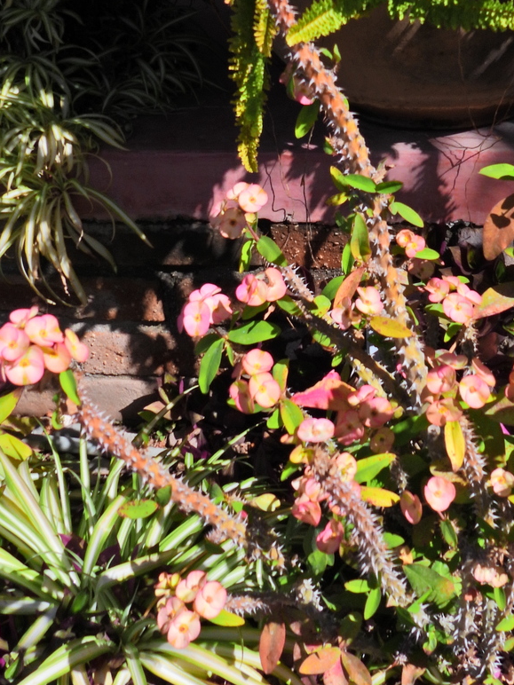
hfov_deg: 25.0
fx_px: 1148
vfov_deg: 33.0
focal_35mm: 58
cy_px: 251
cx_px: 364
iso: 100
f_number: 3.5
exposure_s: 1/2000
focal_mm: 6.2
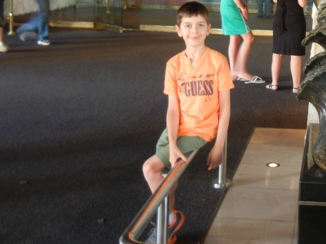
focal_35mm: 65
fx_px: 612
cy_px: 19
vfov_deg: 22.0
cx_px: 314
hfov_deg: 28.3
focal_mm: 5.4
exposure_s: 1/6.1
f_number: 3.5
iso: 200
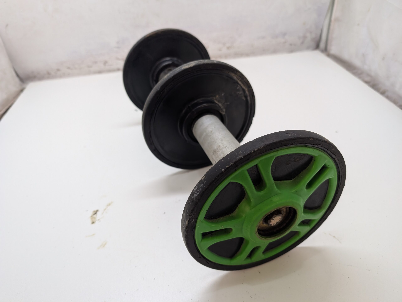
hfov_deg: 71.5
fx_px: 279
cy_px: 151
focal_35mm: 24
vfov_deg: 56.9
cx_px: 201
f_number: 1.68
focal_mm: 6.9
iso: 176
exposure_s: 1/90.9
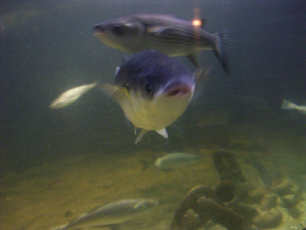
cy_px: 115
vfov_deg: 39.7
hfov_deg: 51.4
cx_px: 153
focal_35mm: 36
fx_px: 318
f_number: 2.7
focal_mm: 6
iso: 200
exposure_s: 1/8
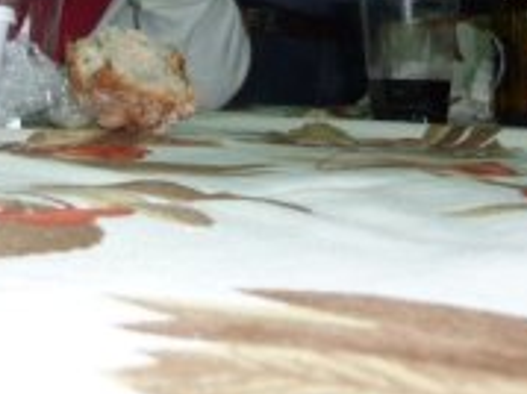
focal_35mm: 63
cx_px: 9
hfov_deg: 28.9
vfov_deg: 21.8
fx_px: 958
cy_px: -62
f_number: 3.3
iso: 100
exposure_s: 1/30
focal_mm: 4.1
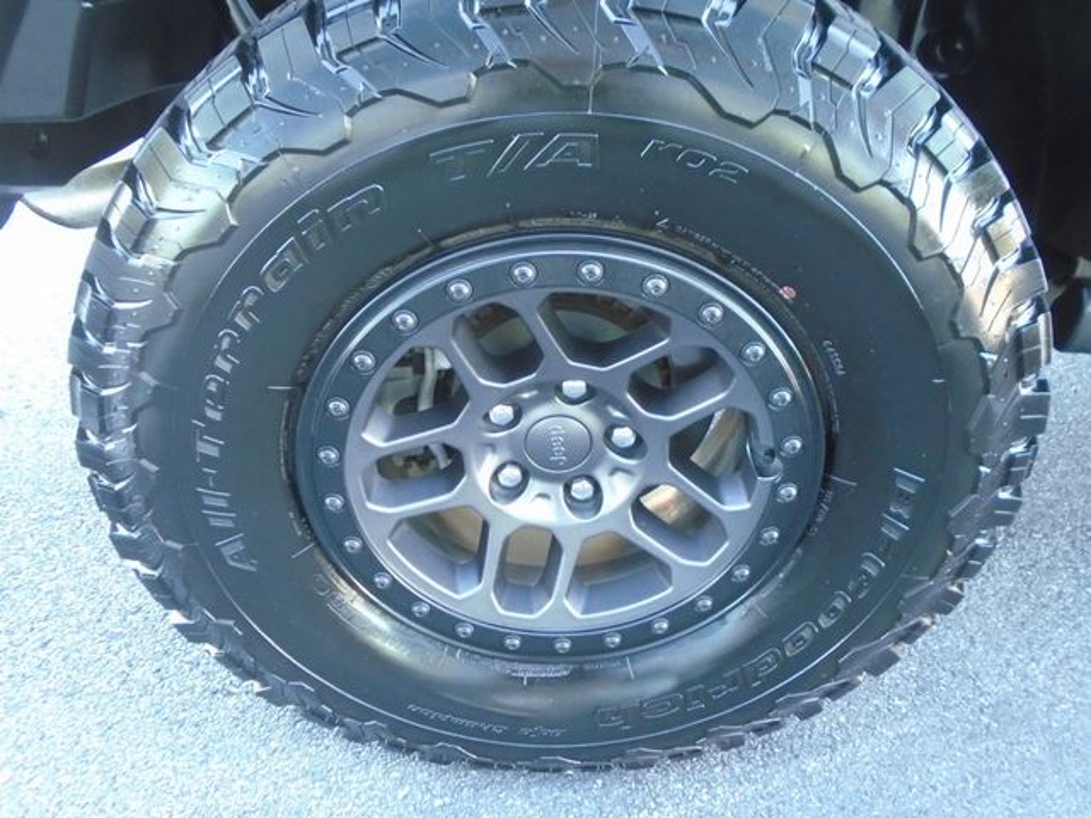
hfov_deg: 67.3
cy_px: 409
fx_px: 819
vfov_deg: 53.1
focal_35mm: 26
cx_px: 546
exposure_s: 1/30
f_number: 3.2
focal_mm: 4.6
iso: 400
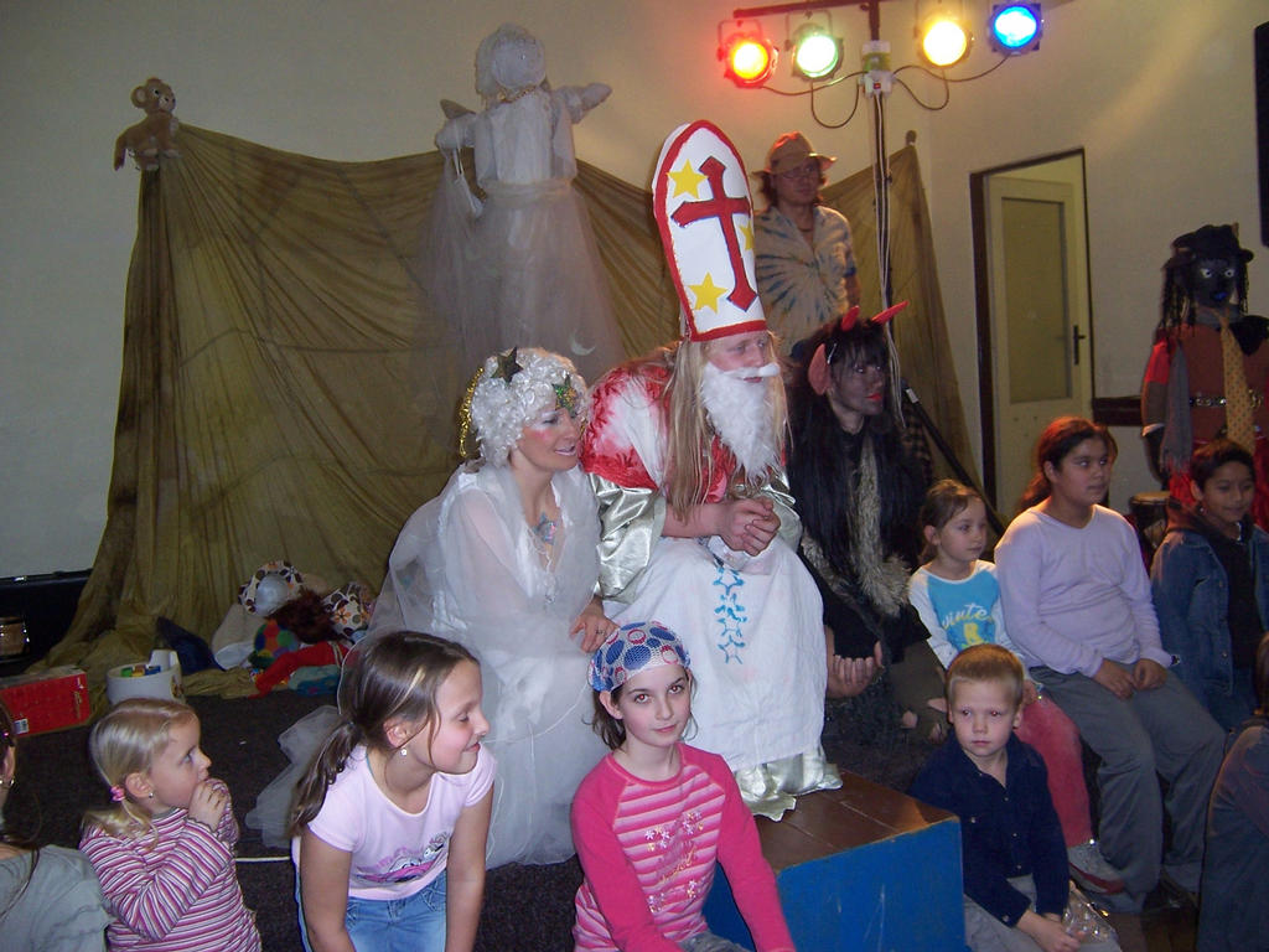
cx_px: 634
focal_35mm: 33
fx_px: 1210
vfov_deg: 42.9
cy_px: 476
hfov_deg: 55.4
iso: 140
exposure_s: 1/60
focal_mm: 5.5
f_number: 2.8
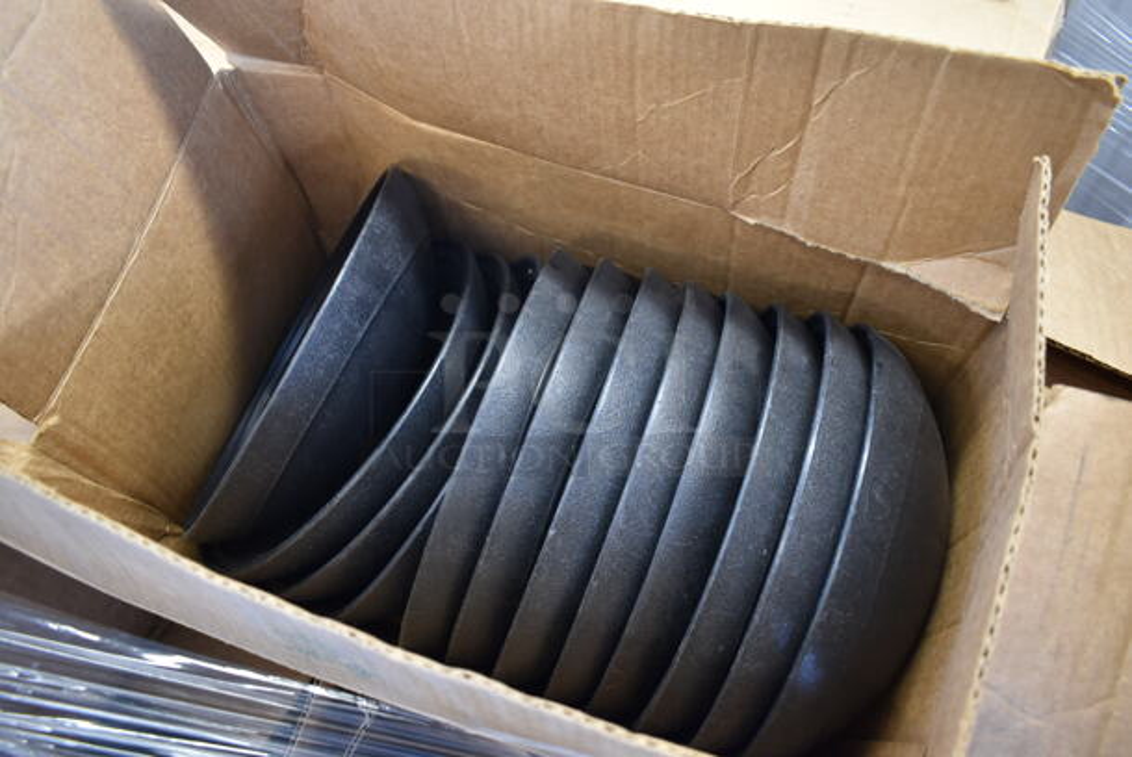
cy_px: 378
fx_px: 850
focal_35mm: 27
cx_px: 566
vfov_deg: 48.0
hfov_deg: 67.3
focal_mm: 18
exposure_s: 1/30
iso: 720
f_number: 3.5
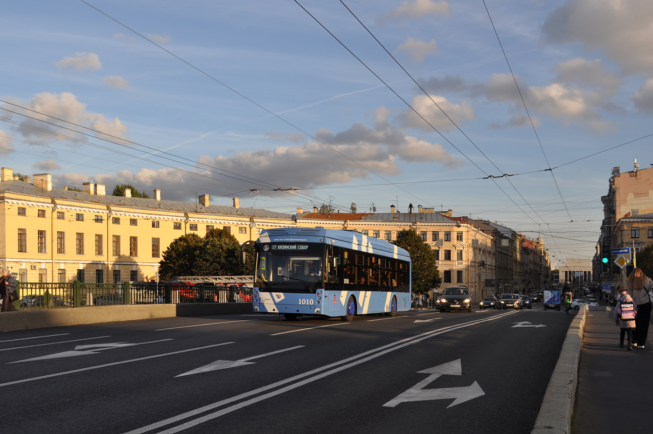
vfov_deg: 39.9
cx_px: 326
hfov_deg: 57.3
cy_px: 217
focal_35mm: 33
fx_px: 598
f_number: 6.3
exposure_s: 1/320
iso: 200
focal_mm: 22
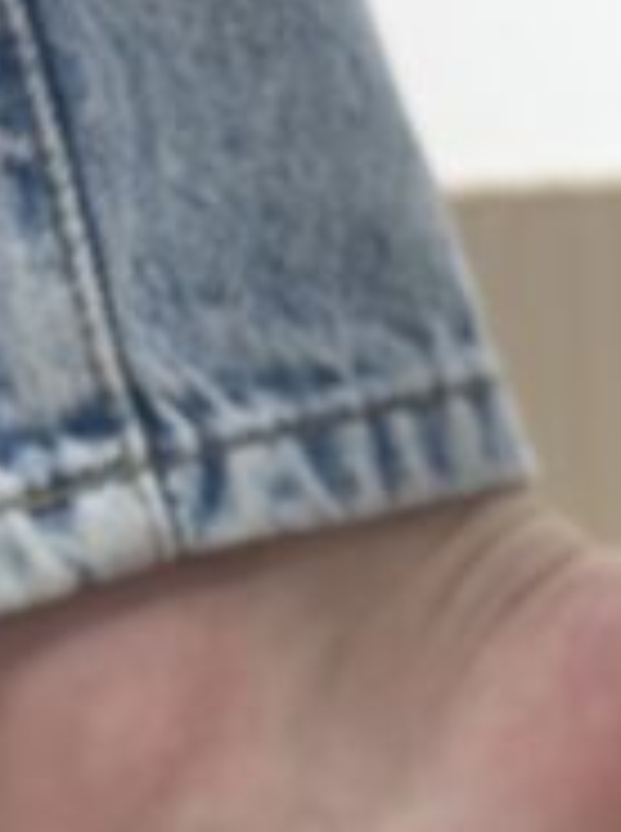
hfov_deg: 7.1
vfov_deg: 8.9
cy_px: 1713
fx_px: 4993
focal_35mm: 208
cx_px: 734
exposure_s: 1/50
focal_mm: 6.86
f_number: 1.78
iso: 160
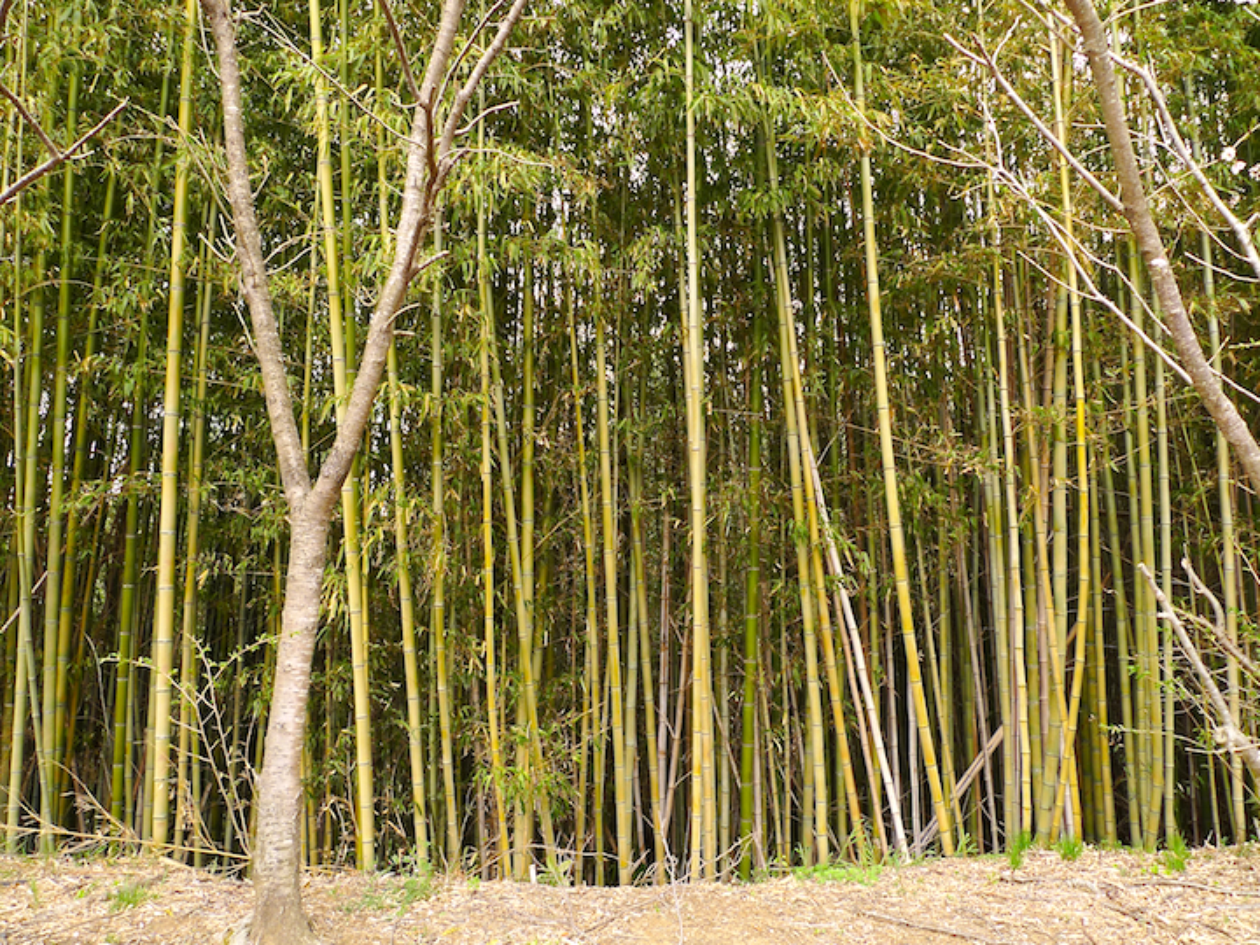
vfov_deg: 56.8
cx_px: 630
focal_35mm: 24
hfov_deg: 71.6
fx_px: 874
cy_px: 472
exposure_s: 1/60
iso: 100
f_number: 3.2
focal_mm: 5.1
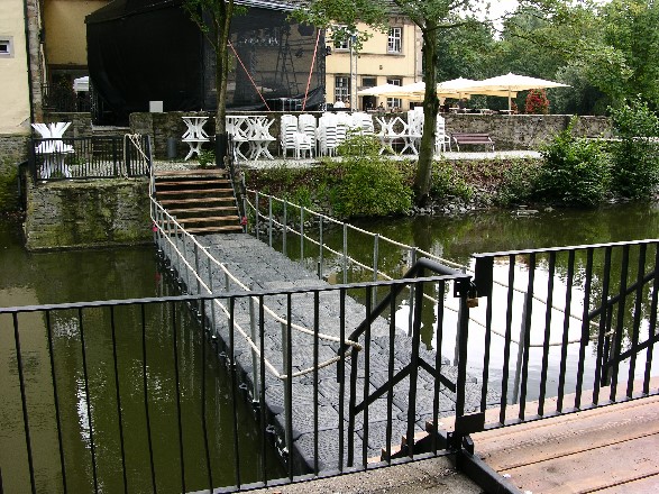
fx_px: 666
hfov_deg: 52.6
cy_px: 247
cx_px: 330
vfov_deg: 40.7
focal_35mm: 35
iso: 50
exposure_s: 1/64.6
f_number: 5.6
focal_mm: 8.9
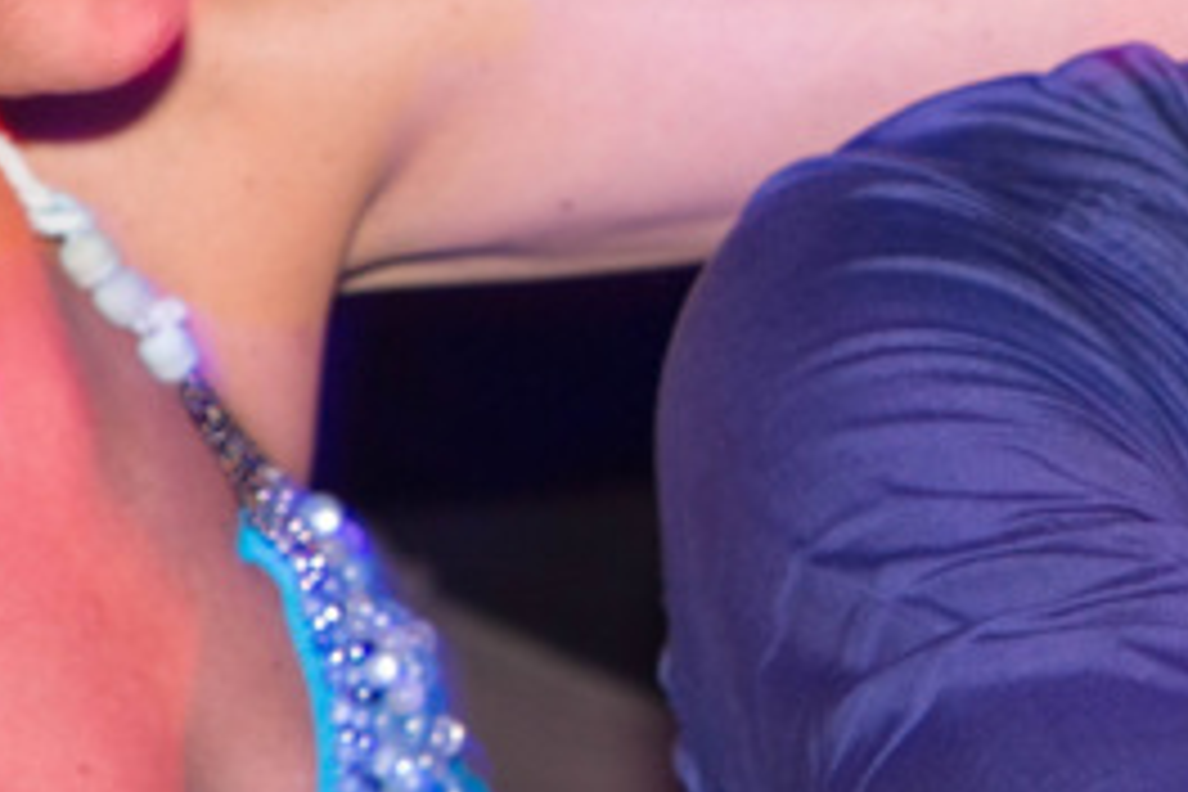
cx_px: 1048
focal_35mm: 318
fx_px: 10493
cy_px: -227
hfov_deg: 6.5
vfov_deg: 4.3
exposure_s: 1/30
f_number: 4.5
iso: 400
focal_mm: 70
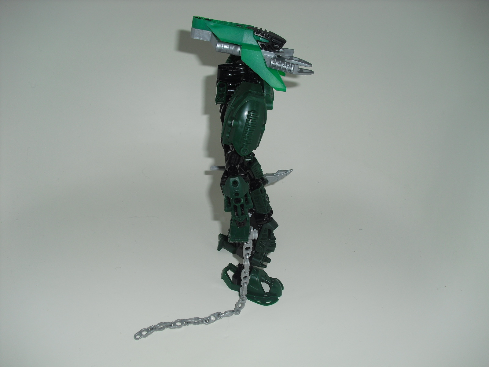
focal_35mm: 36
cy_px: 184
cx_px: 244
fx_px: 509
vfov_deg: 39.7
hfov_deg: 51.4
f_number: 3.1
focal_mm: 6.3
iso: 64
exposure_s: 1/60
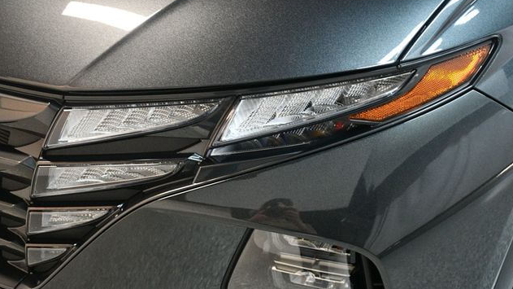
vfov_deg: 23.5
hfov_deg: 40.6
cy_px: 168
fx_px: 694
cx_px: 259
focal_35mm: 51
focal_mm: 32
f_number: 4
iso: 3200
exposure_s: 1/60
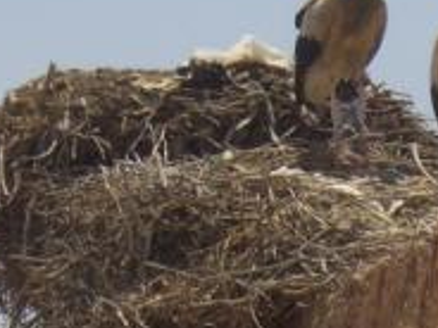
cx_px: 426
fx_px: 4631
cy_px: 40
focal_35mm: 366
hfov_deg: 5.4
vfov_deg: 4.1
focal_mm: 17.4
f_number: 7.7
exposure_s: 1/250
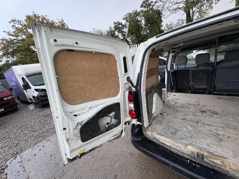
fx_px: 97
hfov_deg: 102.1
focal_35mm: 14
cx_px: 120
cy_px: 90
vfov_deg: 85.7
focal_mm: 2.22
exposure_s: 1/99
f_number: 2.2
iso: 160
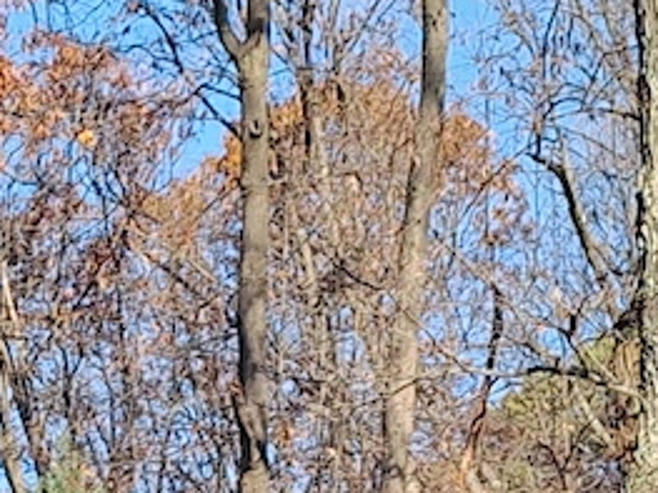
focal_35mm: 182
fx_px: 3458
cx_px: -40
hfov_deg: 10.7
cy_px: 1864
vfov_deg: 6.7
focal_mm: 5.54
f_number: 1.8
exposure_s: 1/1188
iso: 40
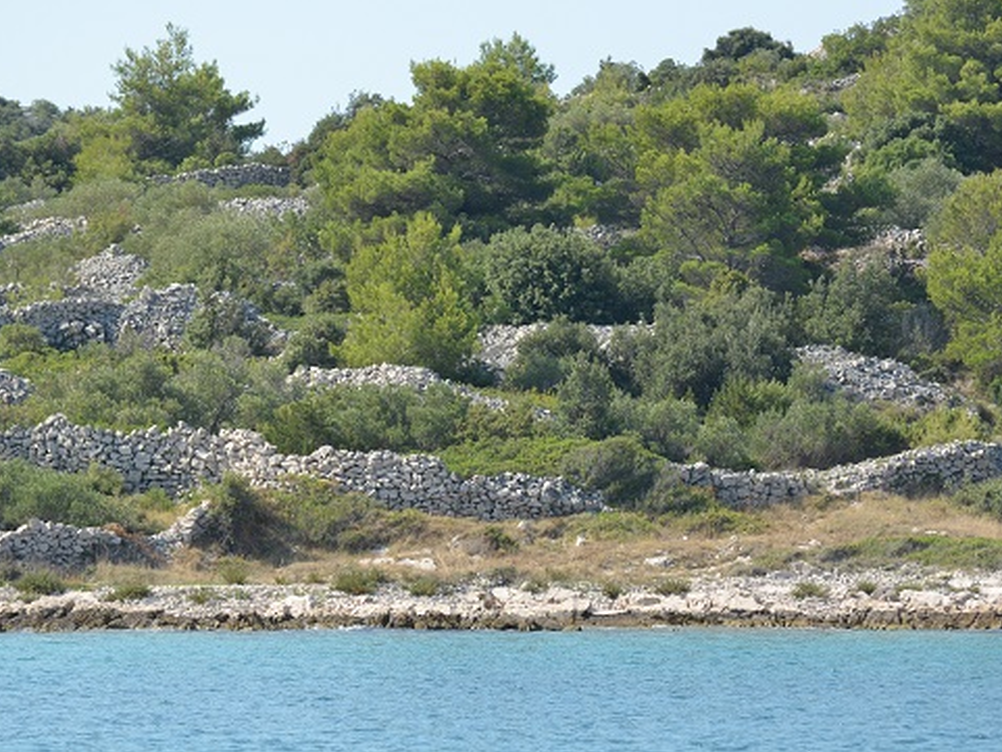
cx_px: 525
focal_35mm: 206
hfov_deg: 9.6
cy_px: 375
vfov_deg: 7.2
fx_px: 5951
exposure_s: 1/2500
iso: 640
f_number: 5
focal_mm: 125
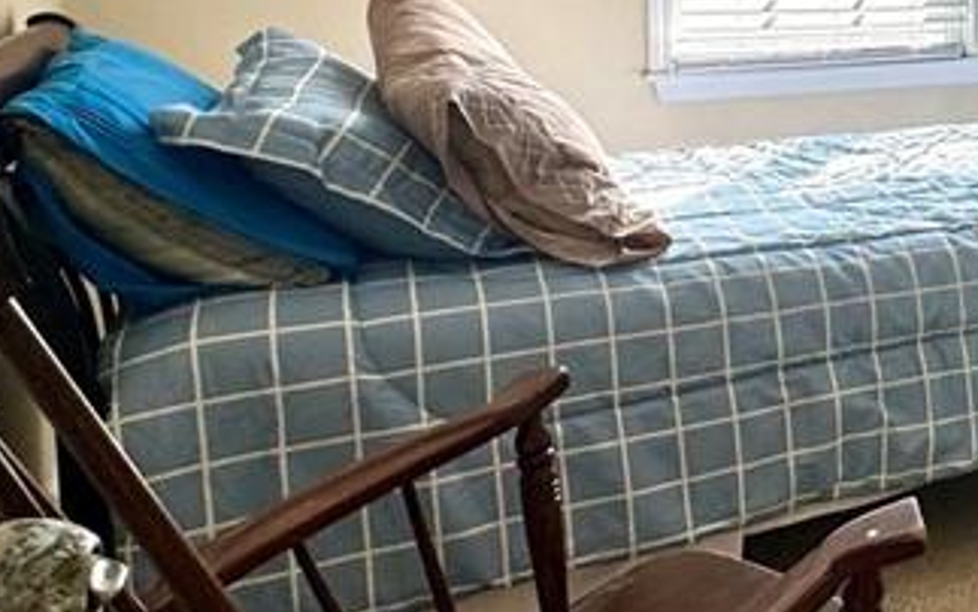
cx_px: 1311
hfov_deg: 31.4
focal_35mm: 47
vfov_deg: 26.3
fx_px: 1253
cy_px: 39
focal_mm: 2.22
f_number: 2.2
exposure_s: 1/129
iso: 40
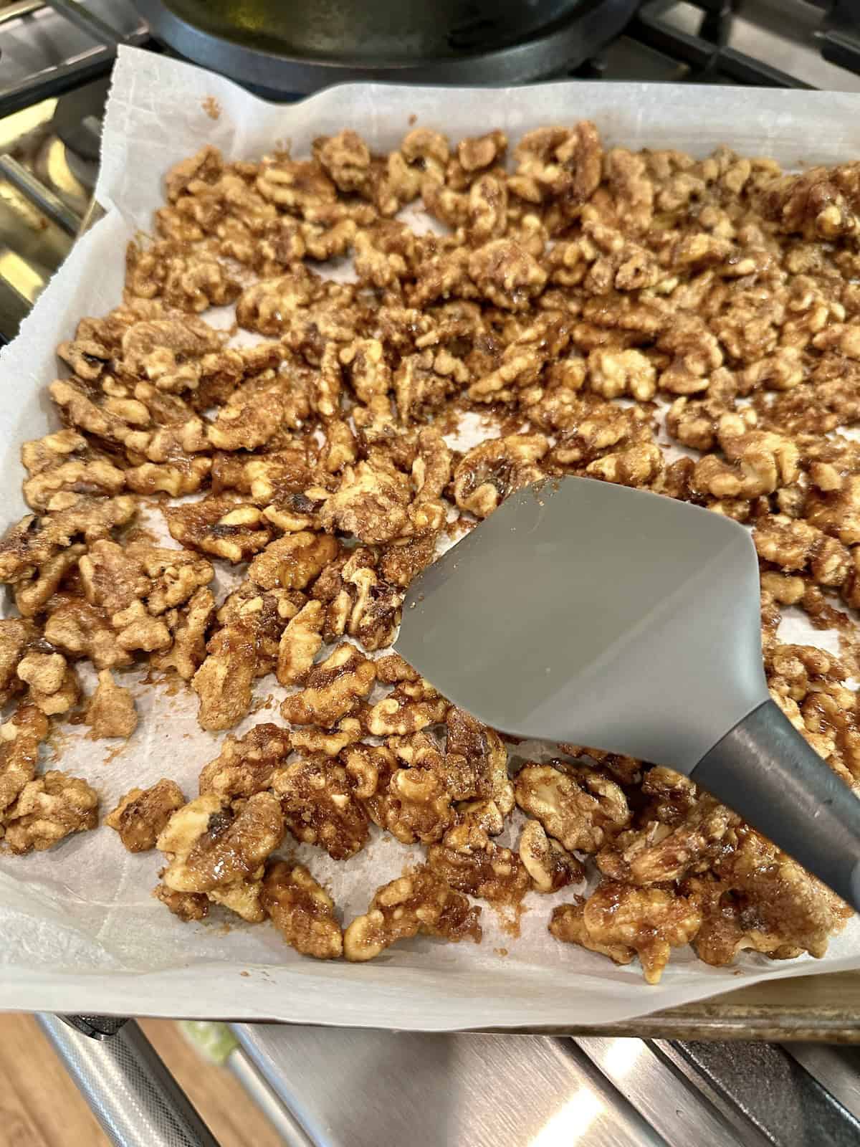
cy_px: 574
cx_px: 430
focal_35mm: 24
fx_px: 795
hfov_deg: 56.8
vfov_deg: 71.6
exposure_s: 1/60
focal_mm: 6.9
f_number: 1.8
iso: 400
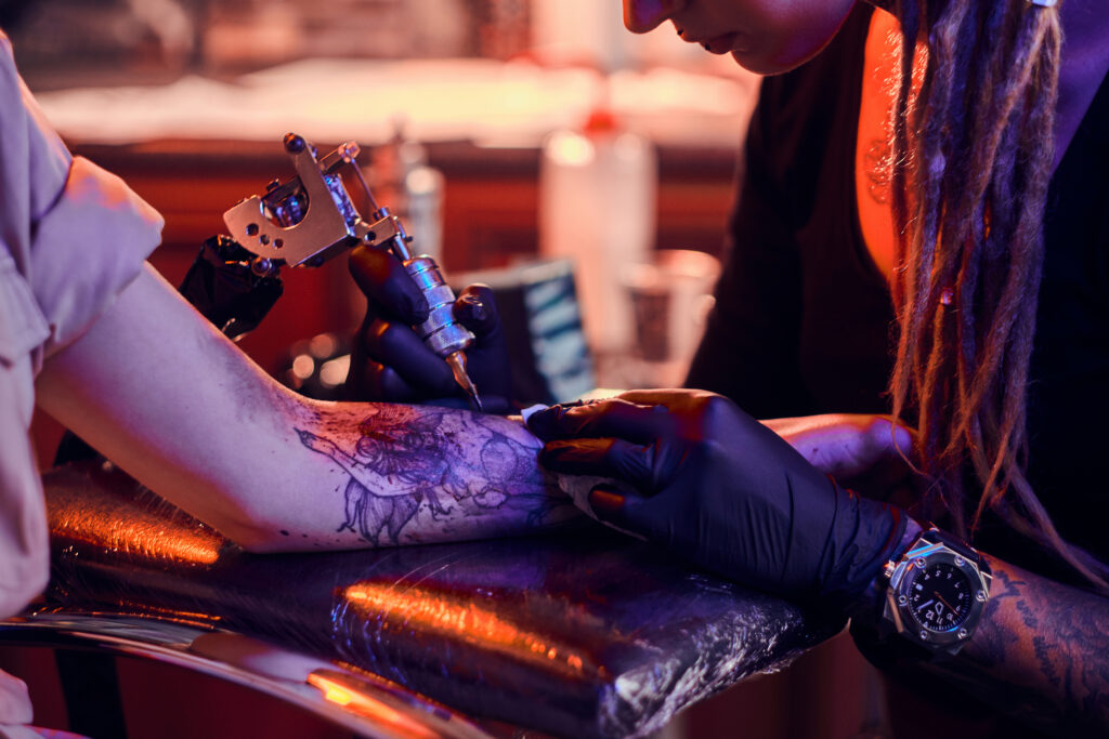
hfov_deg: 24.2
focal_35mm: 84
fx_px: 2588
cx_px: 554
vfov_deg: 16.3
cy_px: 370
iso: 320
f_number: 1.8
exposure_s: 1/100
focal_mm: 56
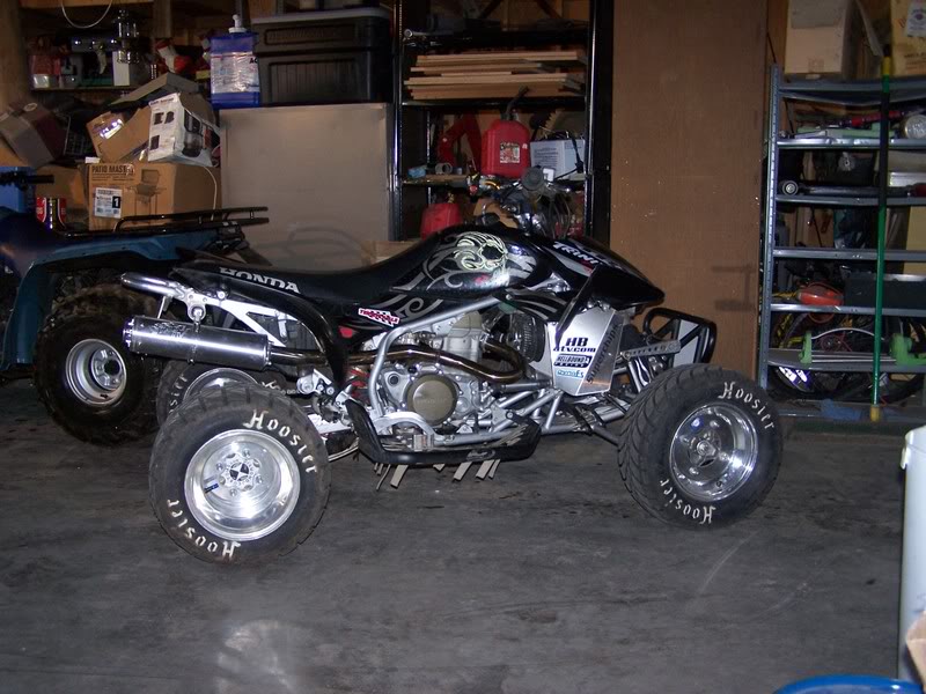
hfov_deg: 49.0
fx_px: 1017
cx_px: 463
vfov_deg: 37.7
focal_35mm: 38
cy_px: 347
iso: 140
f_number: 2.8
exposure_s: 1/45
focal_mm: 6.3
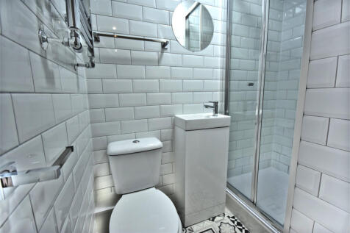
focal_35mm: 15
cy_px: 116
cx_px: 175
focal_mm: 10
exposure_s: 1/100
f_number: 5
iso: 800
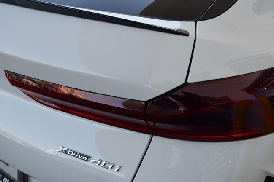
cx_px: 165
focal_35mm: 37
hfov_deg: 51.5
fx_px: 281
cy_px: 112
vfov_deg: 35.7
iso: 200
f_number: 6.3
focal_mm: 20
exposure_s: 1/160
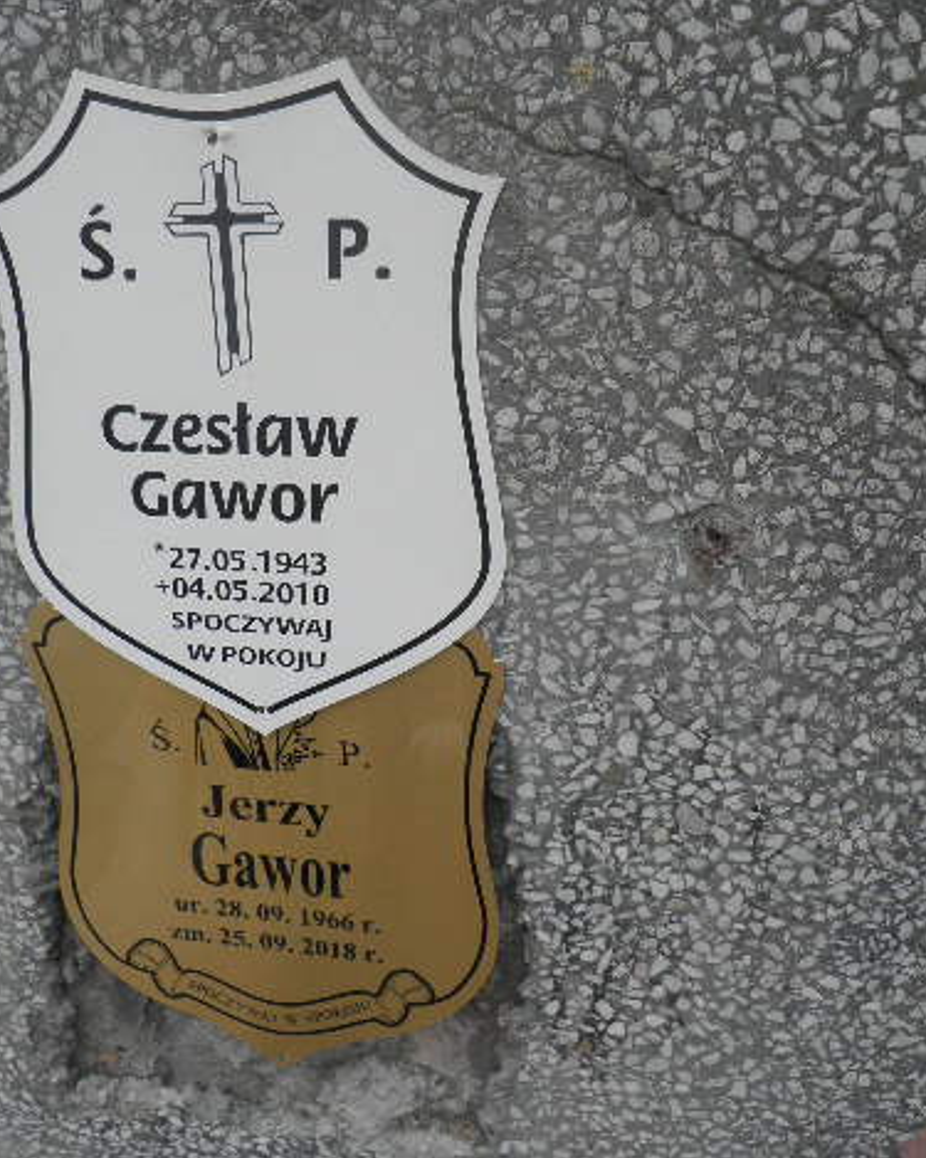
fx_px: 1234
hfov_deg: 40.9
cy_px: 588
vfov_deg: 50.3
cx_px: 356
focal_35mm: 36
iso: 64
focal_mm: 5
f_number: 3.5
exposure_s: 1/80
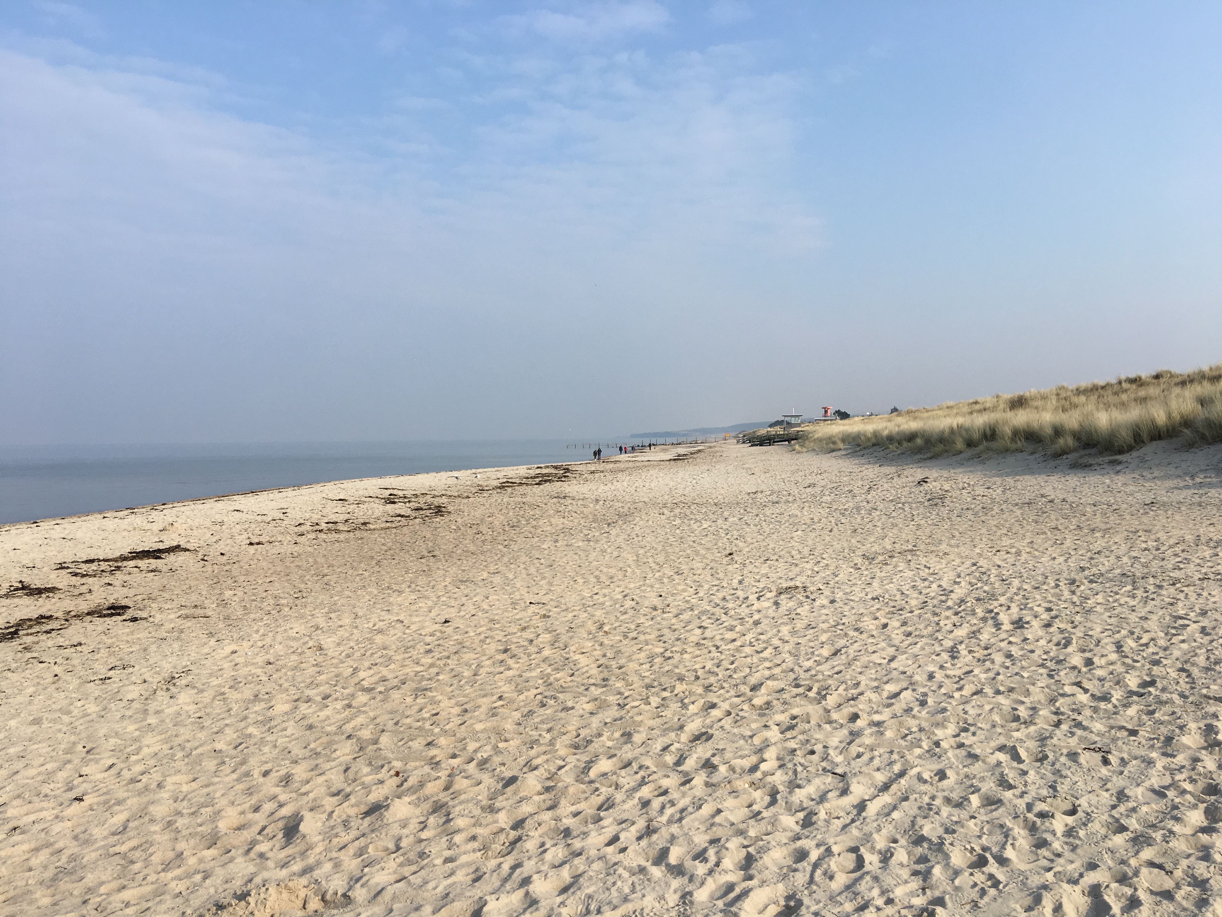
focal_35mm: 29
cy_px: 458
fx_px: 1024
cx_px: 611
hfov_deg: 61.7
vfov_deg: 48.2
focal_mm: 4.15
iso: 25
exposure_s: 1/1876
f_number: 2.2
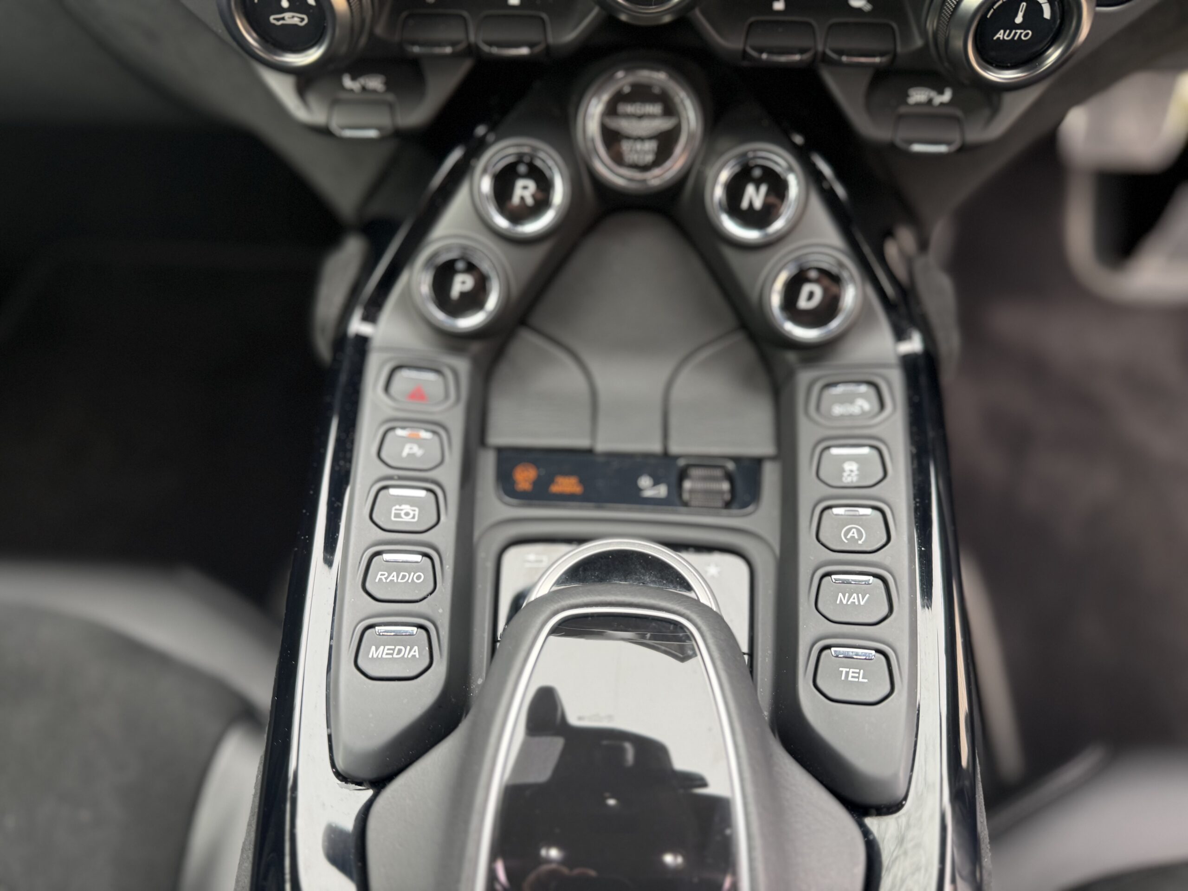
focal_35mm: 24
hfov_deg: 71.6
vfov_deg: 56.8
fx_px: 824
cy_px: 446
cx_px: 594
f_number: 1.78
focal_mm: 6.76
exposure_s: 1/121
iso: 160
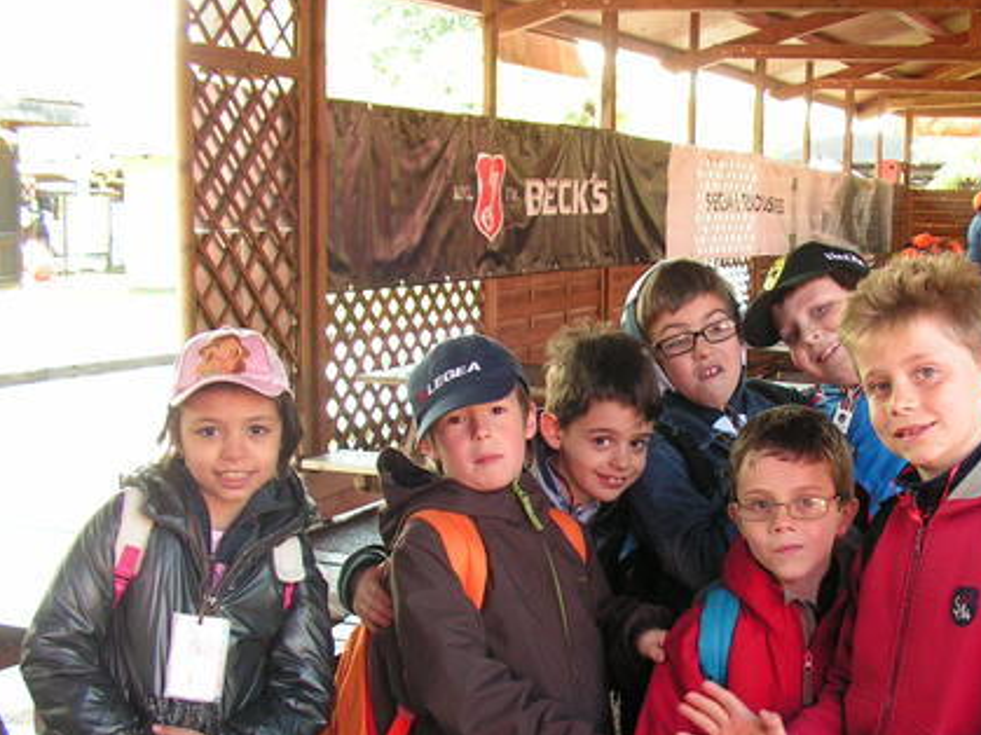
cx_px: 709
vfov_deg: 26.3
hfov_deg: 34.4
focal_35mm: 55
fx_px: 1558
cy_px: 515
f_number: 3.2
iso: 125
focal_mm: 6
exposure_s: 1/40
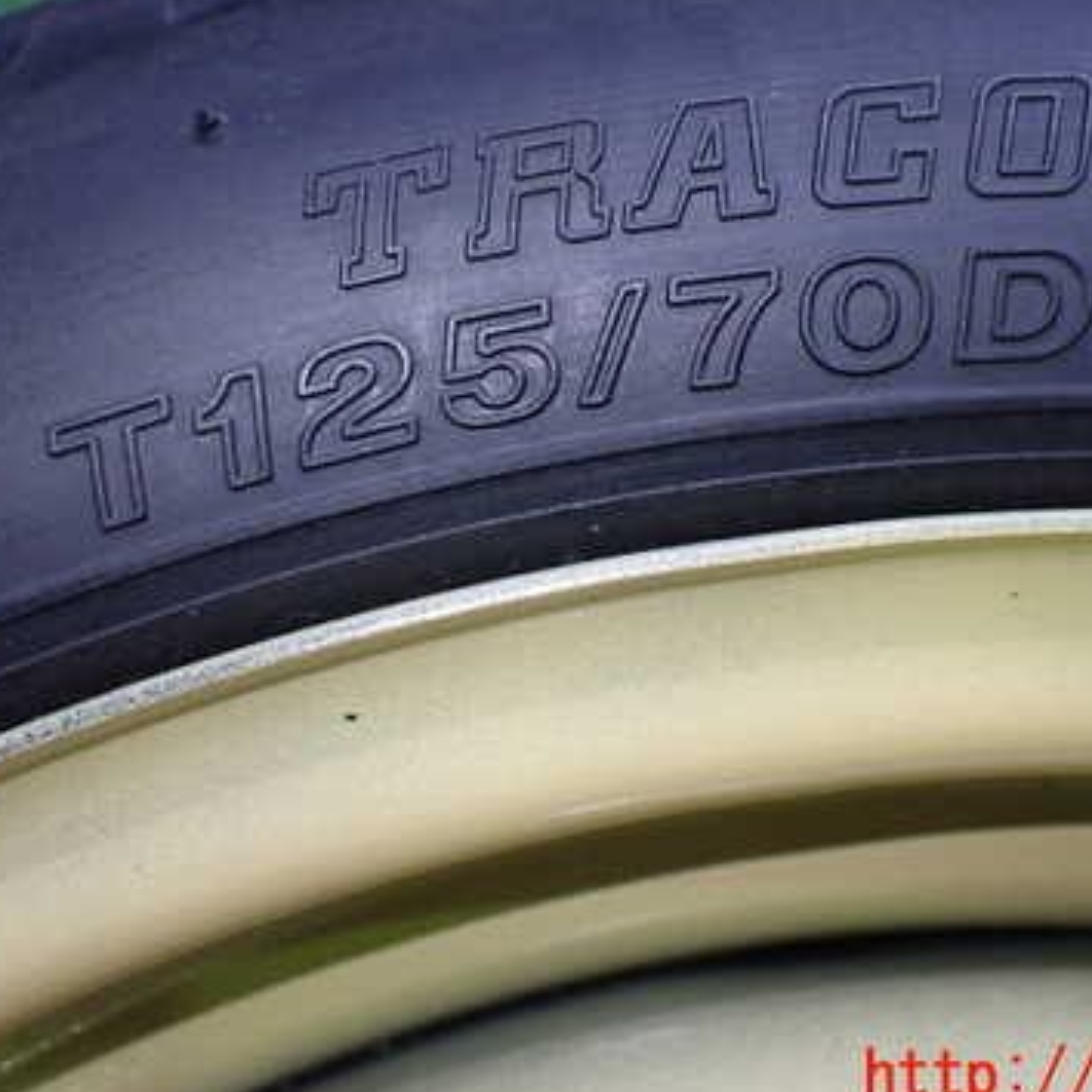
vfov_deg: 37.4
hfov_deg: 37.5
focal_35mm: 45
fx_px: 1606
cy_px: 423
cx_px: 635
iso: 500
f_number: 2.3
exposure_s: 1/125
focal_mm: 5.4
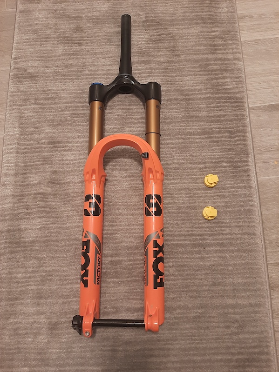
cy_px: 186
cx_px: 140
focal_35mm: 26
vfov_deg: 67.3
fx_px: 280
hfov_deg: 53.0
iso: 160
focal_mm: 3.92
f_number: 1.7
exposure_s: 1/40
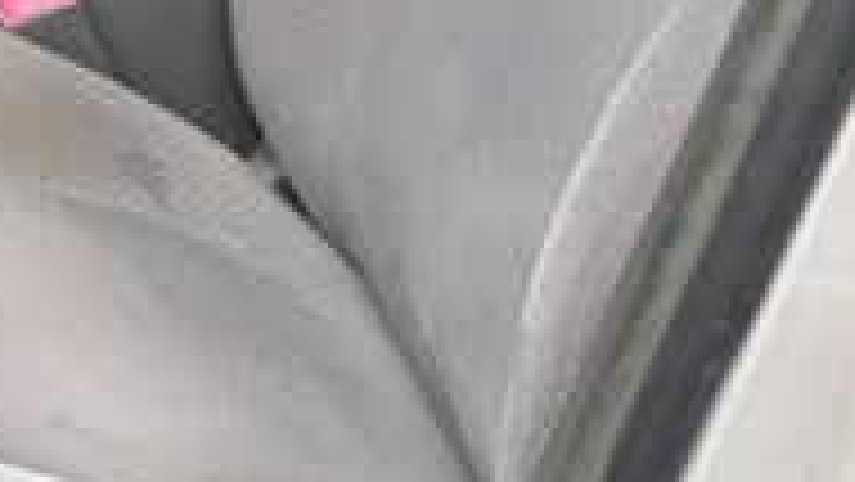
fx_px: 1996
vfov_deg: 12.5
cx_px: -536
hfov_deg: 19.8
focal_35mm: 88
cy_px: -401
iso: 64
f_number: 1.78
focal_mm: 6.76
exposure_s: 1/121
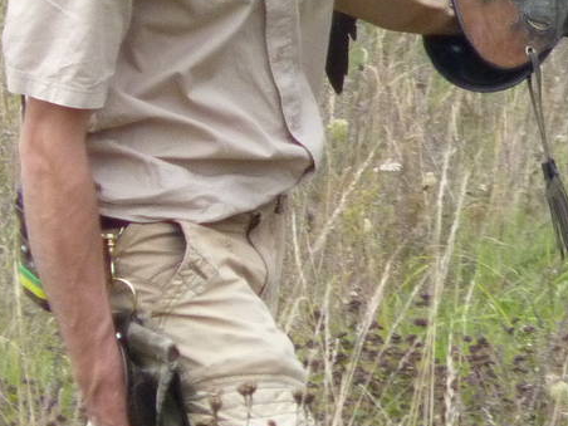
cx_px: 393
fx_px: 28223
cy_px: 43
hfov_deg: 1.2
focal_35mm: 1720
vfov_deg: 0.9
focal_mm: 86.4
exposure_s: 1/500
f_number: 4.4
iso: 400
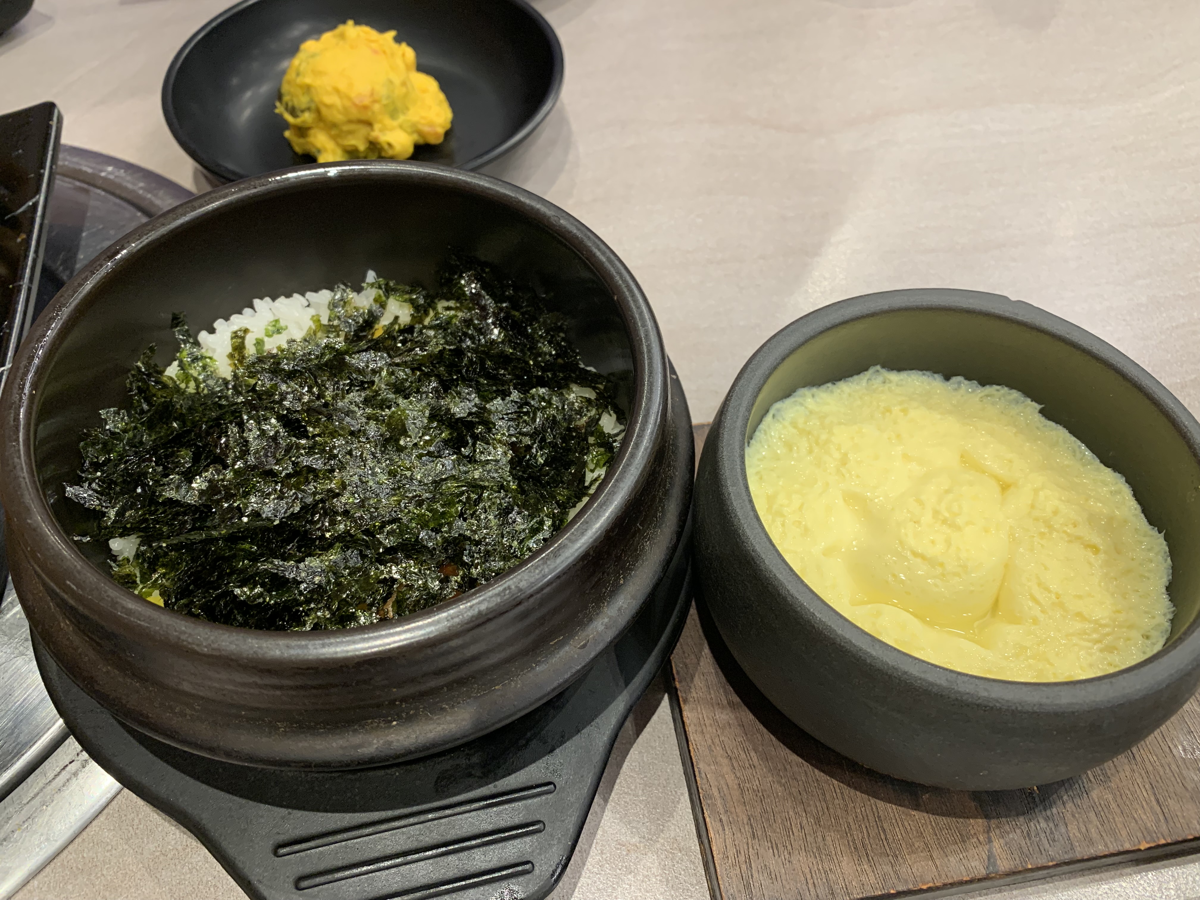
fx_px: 901
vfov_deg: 53.1
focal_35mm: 26
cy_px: 450
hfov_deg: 67.3
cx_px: 600
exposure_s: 1/60
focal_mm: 4.25
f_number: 1.8
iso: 100
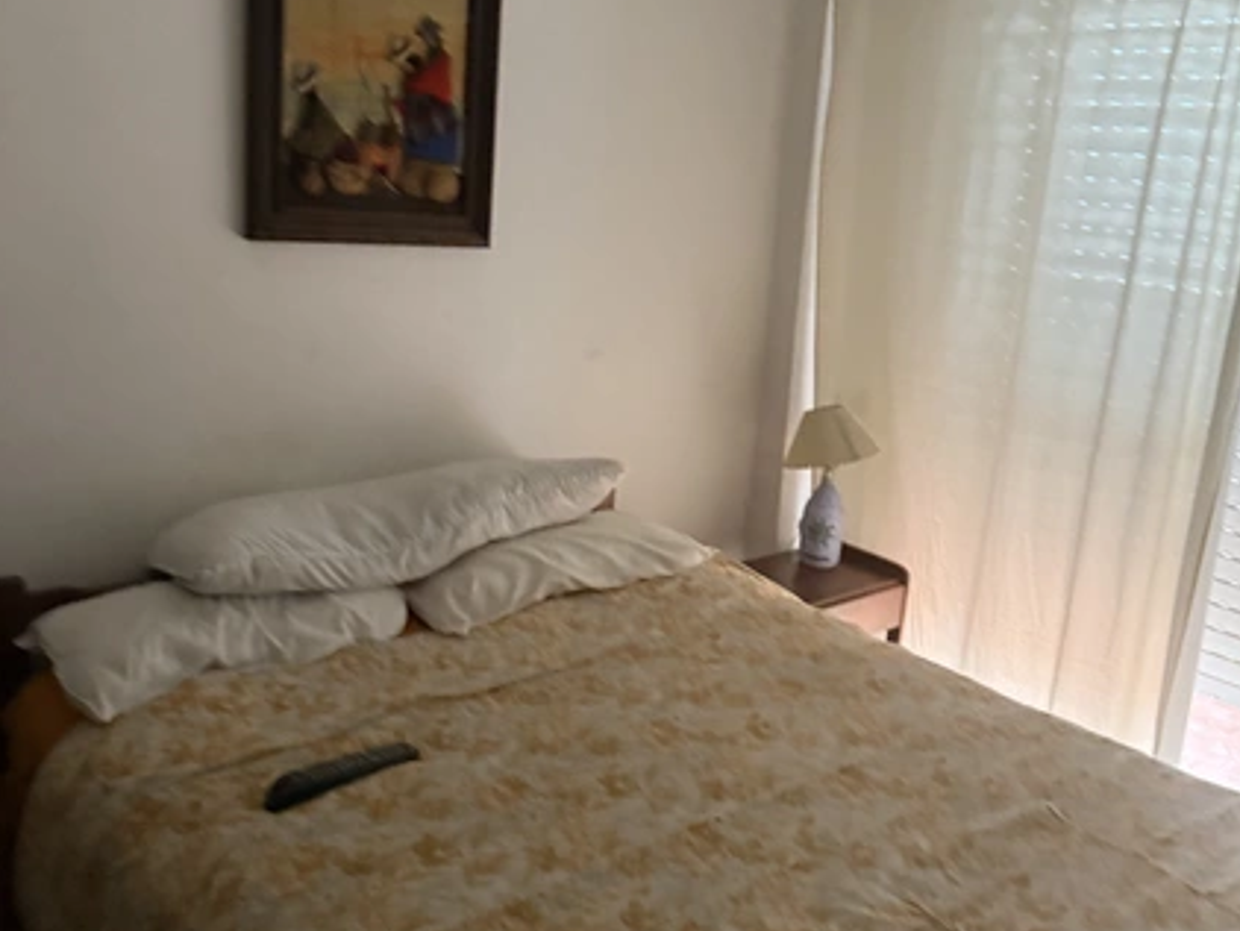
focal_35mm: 25
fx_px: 896
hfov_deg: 69.3
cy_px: 461
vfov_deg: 54.9
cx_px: 641
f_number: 1.78
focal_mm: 6.76
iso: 800
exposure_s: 1/33
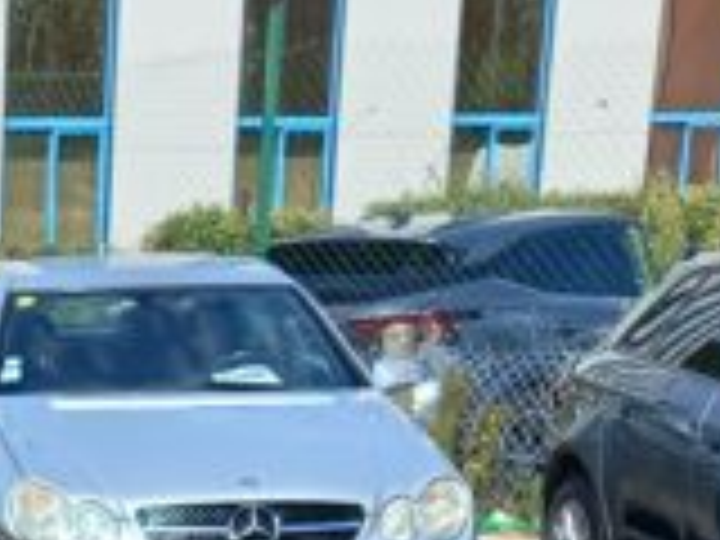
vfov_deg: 11.0
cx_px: -436
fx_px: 2600
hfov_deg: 14.4
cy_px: 981
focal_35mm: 125
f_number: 2
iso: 25
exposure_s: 1/546
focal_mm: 4.6
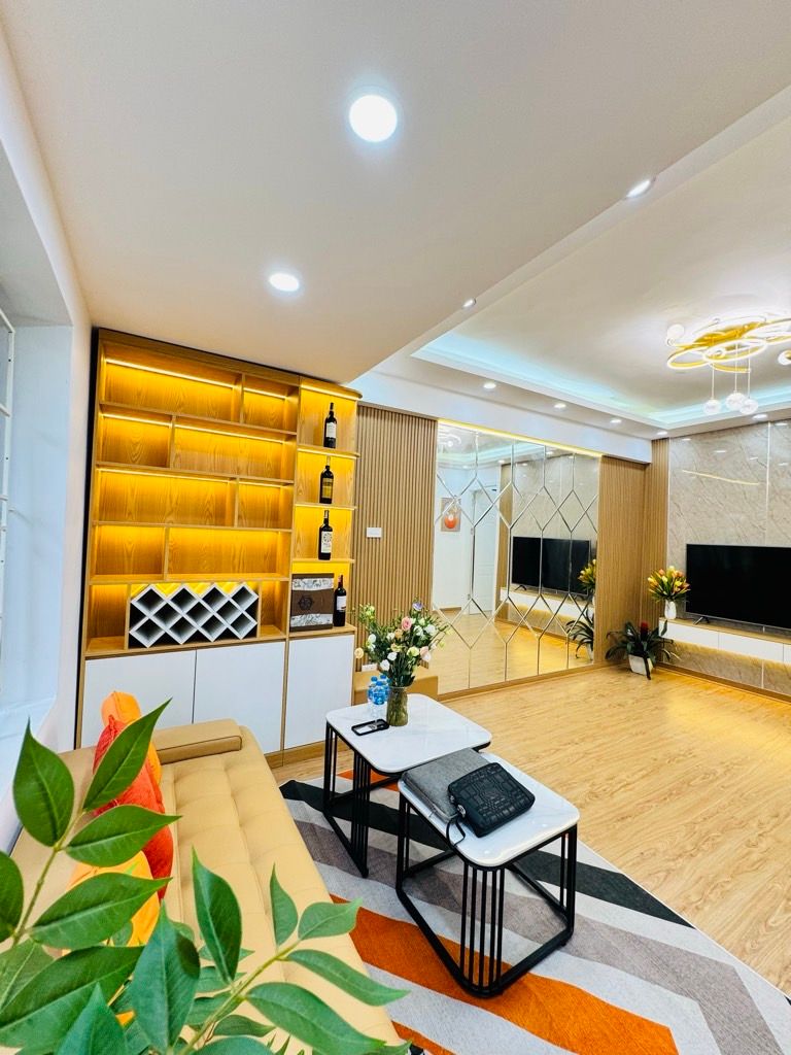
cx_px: 396
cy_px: 528
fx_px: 427
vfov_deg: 102.1
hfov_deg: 85.7
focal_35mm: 14
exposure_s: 1/100
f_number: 2.2
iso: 100
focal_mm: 2.22
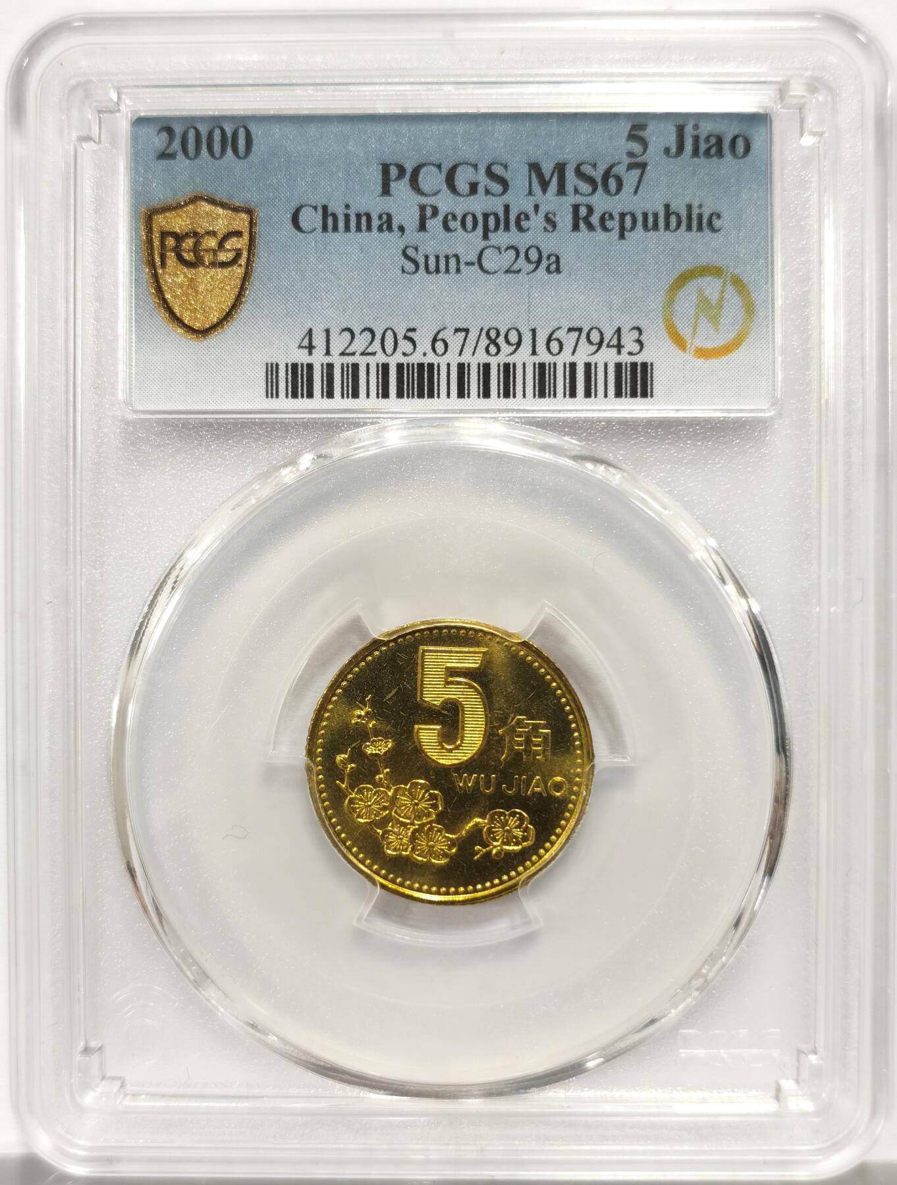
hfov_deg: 27.2
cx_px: 448
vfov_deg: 35.4
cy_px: 592
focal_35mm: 54
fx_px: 1855
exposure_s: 1/100
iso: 160
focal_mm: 5.56
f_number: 16
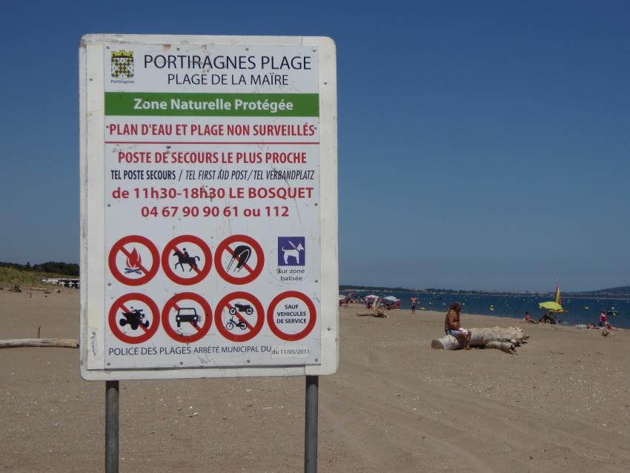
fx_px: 1547
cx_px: 315
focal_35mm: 85
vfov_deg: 17.4
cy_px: 236
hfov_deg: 23.0
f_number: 4.7
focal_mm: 14.1
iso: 100
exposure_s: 1/1600
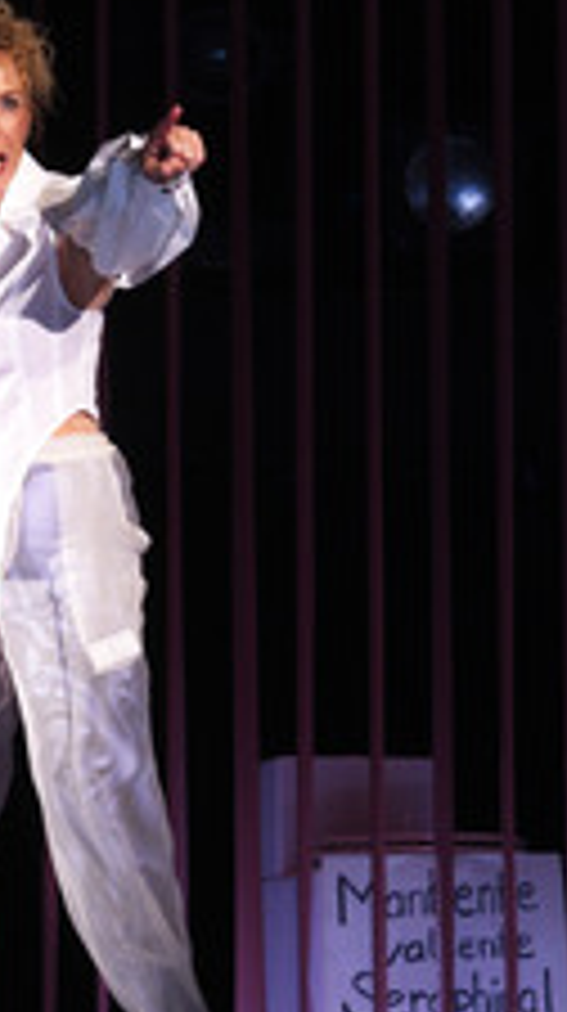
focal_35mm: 210
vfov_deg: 10.3
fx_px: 5632
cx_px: 16
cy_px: 544
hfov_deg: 5.8
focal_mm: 100
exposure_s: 1/250
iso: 1600
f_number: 5
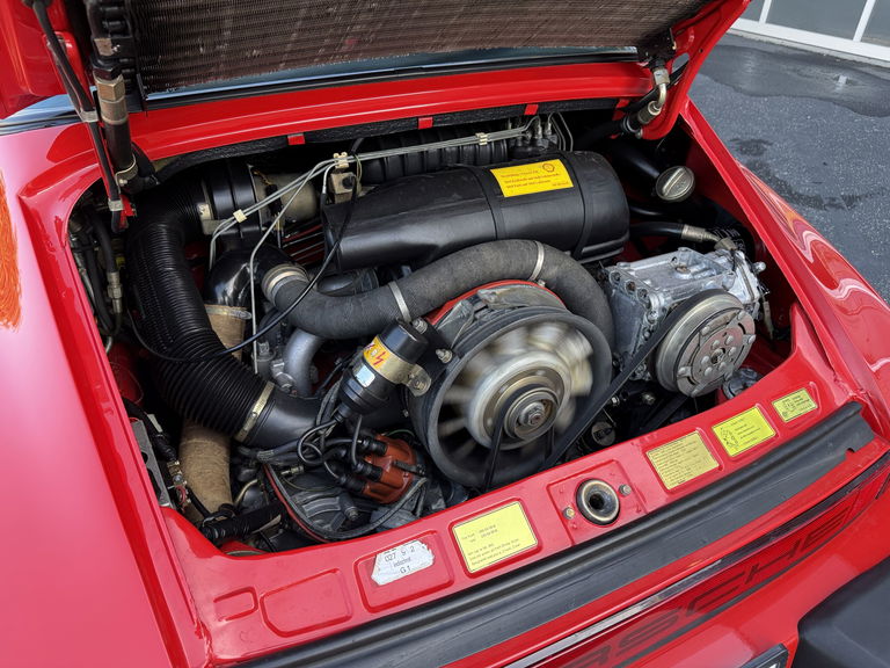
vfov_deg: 56.8
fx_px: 617
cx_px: 445
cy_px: 334
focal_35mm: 24
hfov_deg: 71.6
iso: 125
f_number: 1.78
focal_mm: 6.76
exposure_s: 1/237
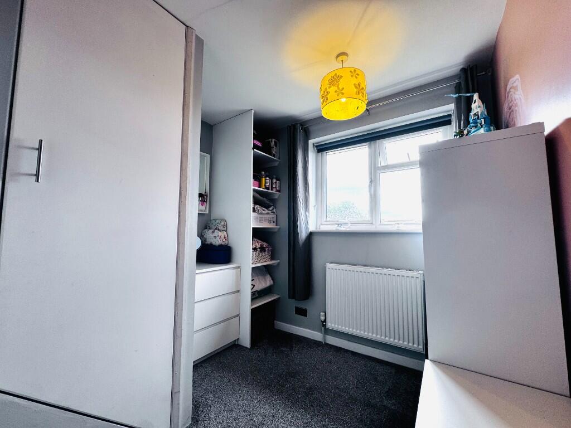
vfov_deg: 85.7
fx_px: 231
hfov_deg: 102.1
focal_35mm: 14
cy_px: 214
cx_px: 286
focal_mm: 2.22
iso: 50
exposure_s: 1/99
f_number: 2.2
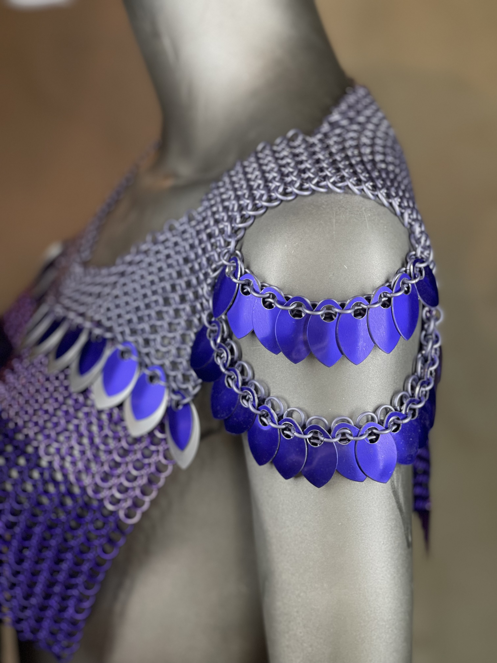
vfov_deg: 30.3
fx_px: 1225
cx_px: 248
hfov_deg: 22.9
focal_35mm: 64
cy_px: 332
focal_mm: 7.5
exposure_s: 1/120
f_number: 2.2
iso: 160
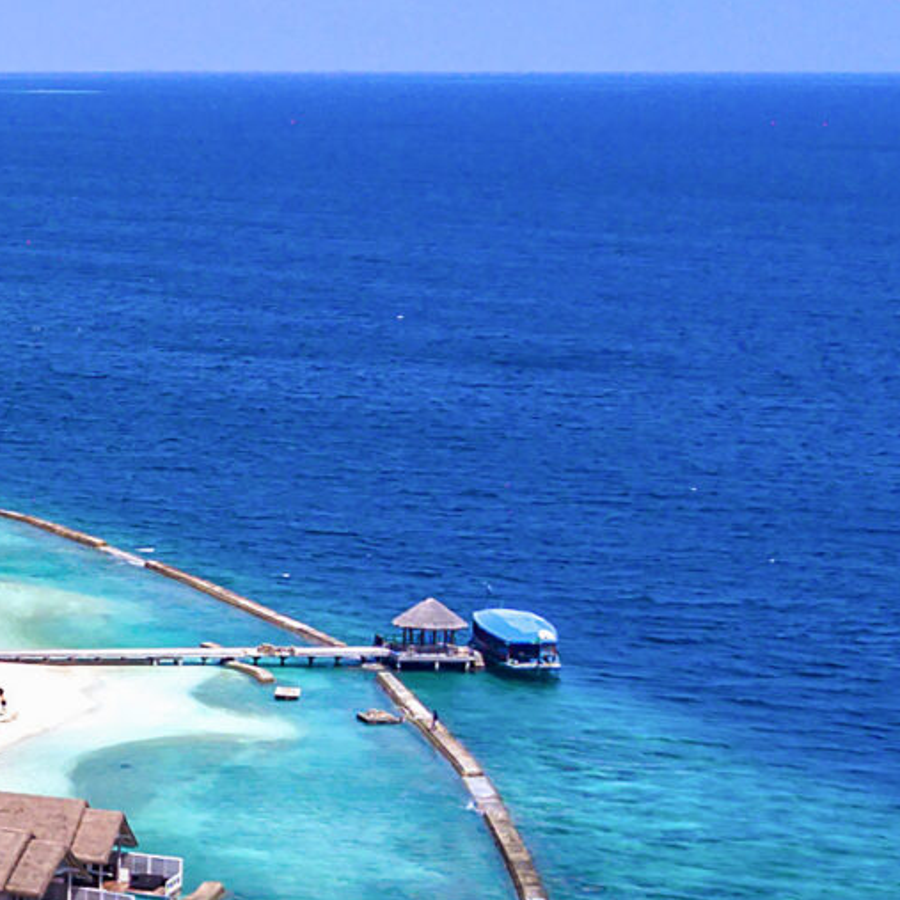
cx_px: -604
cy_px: 707
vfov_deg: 14.9
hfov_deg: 13.7
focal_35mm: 116
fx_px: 3412
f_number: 2.2
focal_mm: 4.73
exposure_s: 1/1250
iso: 100
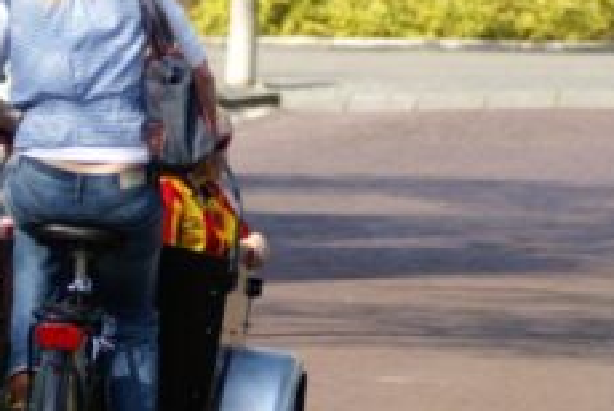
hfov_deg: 3.8
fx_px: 9358
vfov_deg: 2.5
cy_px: 271
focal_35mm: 548
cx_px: 152
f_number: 5
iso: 100
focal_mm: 140
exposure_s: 1/250
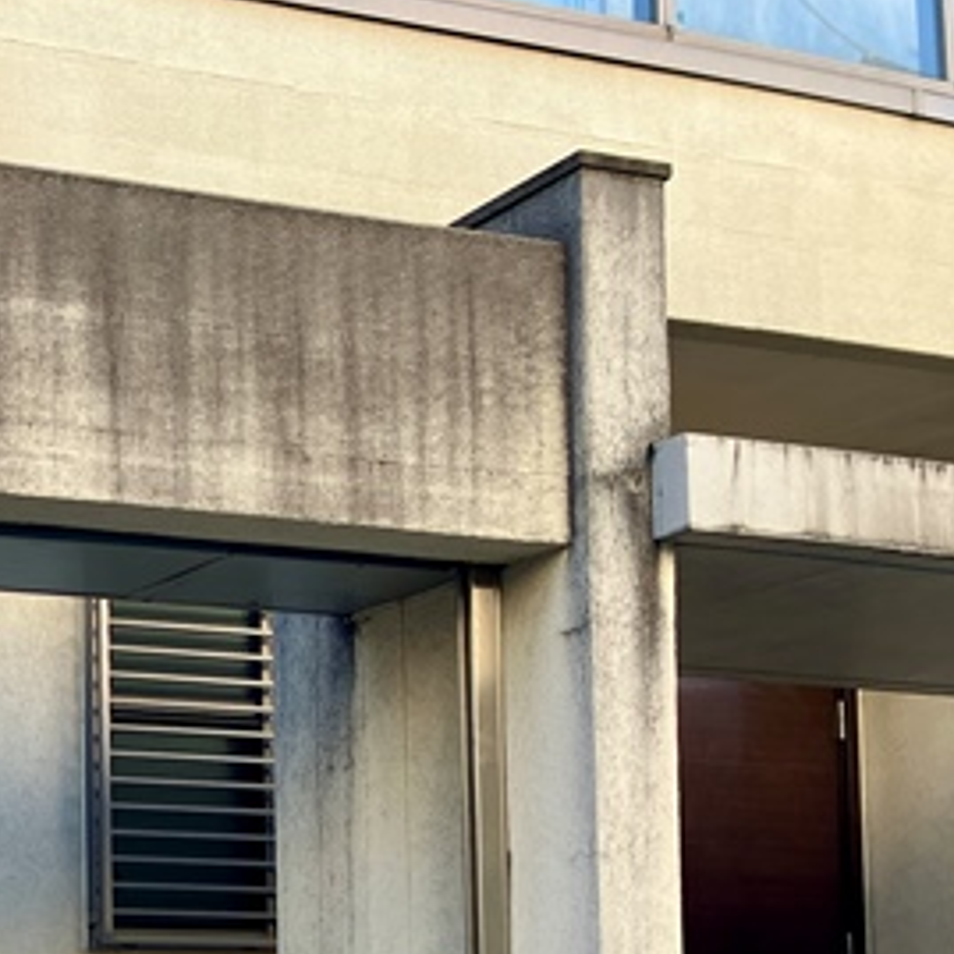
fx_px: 2183
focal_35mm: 70
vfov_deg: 23.5
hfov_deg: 21.7
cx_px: -355
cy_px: 975
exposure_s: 1/267
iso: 25
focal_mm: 3.99
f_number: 1.8
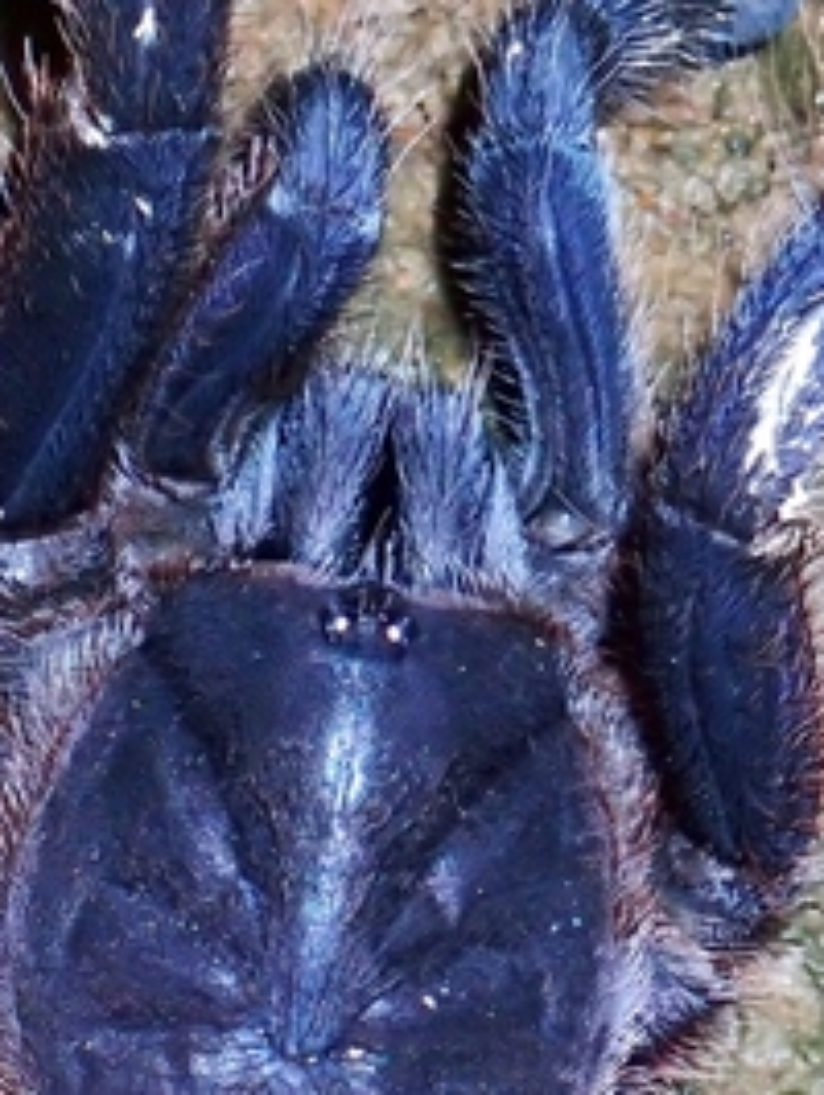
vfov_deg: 6.1
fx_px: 10299
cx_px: 260
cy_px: 1050
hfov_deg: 4.6
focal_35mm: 325
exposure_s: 1/200
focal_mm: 18
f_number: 6.3
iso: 200
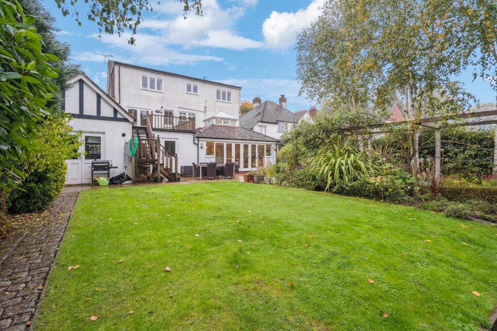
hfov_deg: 96.7
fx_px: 221
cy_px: 166
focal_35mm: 16
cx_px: 248
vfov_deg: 73.8
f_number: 5
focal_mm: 16
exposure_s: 1/160
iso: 640
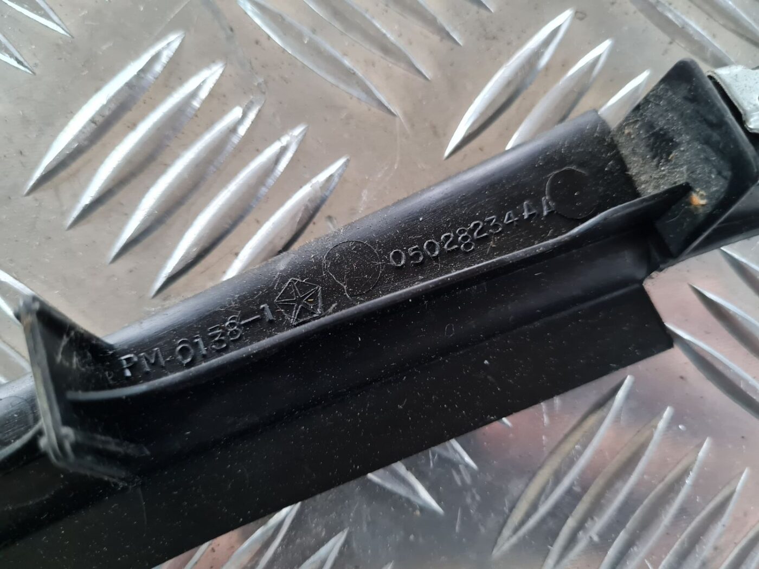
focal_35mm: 26
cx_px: 380
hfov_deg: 67.3
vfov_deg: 53.1
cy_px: 284
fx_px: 570
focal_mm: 5.4
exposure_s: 1/25
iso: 640
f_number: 1.8
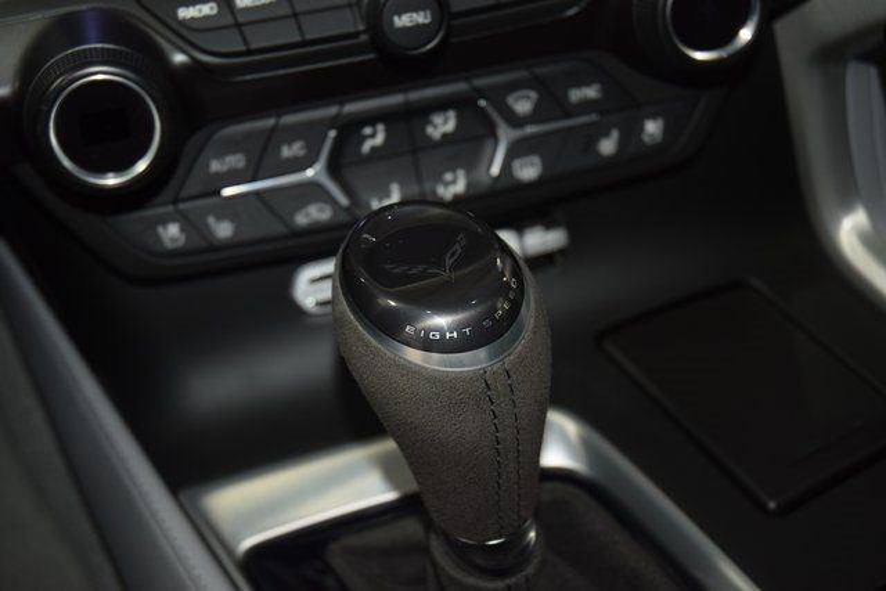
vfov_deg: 23.8
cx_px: 443
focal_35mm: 57
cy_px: 296
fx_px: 1403
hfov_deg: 35.0
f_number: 4.2
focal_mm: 38
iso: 640
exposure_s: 1/40
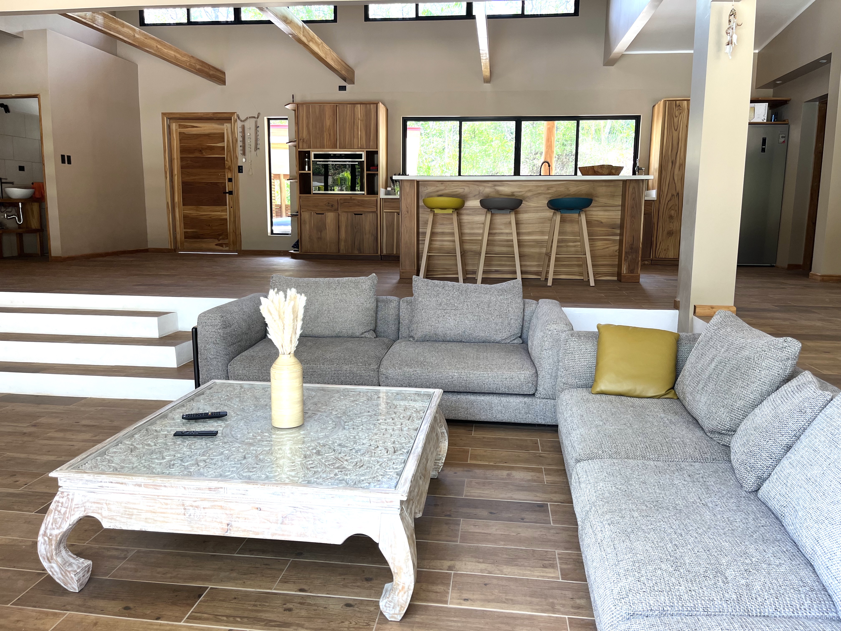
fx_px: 632
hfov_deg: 67.3
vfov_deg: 53.1
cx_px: 420
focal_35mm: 26
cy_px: 316
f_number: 1.6
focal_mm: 5.1
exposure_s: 1/120
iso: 64
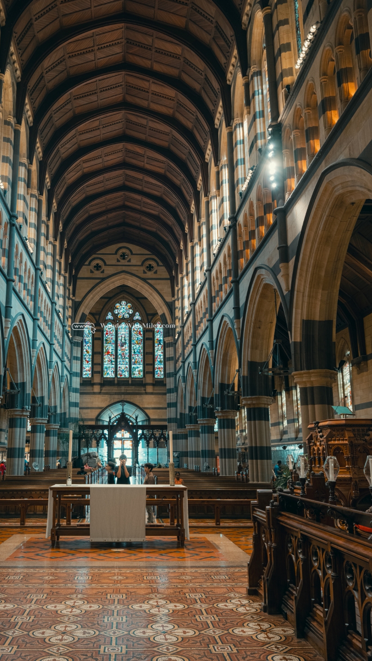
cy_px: 328
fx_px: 544
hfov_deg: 37.4
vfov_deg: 62.6
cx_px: 123
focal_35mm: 31
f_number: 4
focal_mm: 35
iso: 800
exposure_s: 1/9
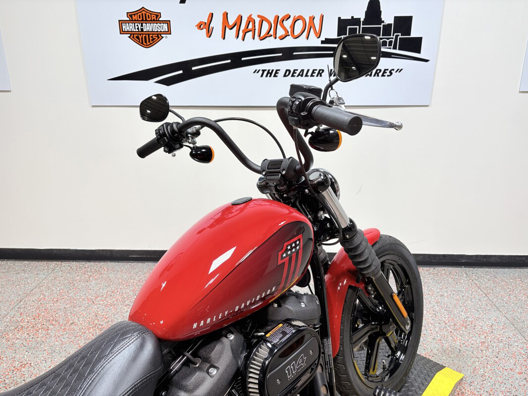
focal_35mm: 26
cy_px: 198
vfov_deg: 53.1
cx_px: 264
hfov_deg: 67.3
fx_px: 397
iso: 40
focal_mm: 5.96
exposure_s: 1/120
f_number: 1.6
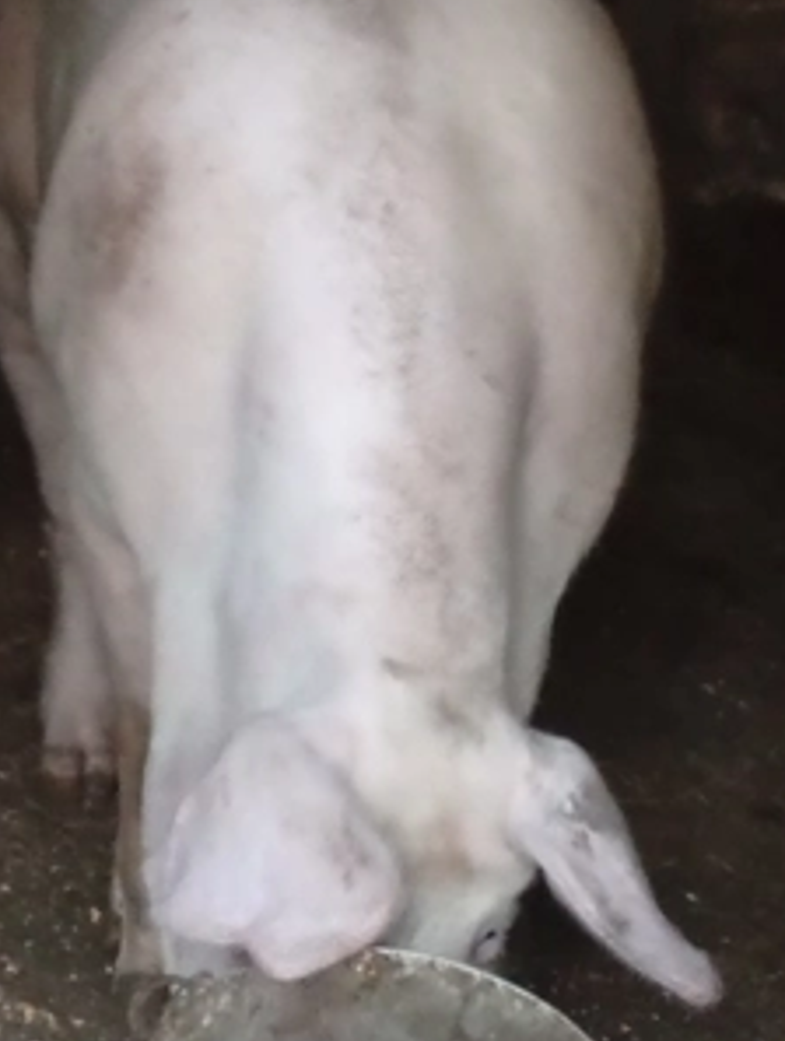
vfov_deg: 15.1
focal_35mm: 130
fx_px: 3917
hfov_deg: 11.4
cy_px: 445
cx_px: 270
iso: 3596
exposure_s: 1/14.3
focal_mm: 3.98
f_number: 1.8
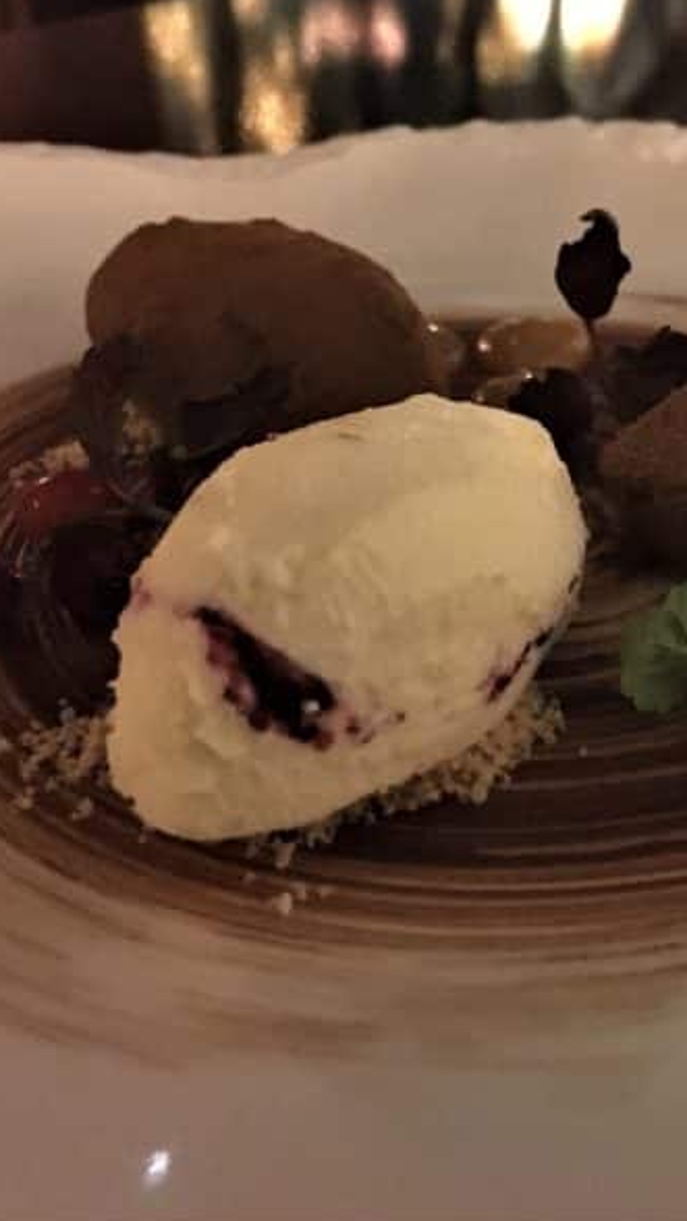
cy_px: 602
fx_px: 1392
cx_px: 554
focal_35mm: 43
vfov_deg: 47.3
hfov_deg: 27.2
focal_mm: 4.15
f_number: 2.2
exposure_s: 1/17
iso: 1250
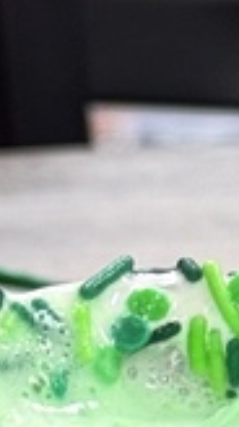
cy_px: 393
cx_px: 631
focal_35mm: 327
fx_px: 3692
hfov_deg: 3.6
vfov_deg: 6.6
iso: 125
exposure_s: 1/60
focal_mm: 6.76
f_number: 1.78
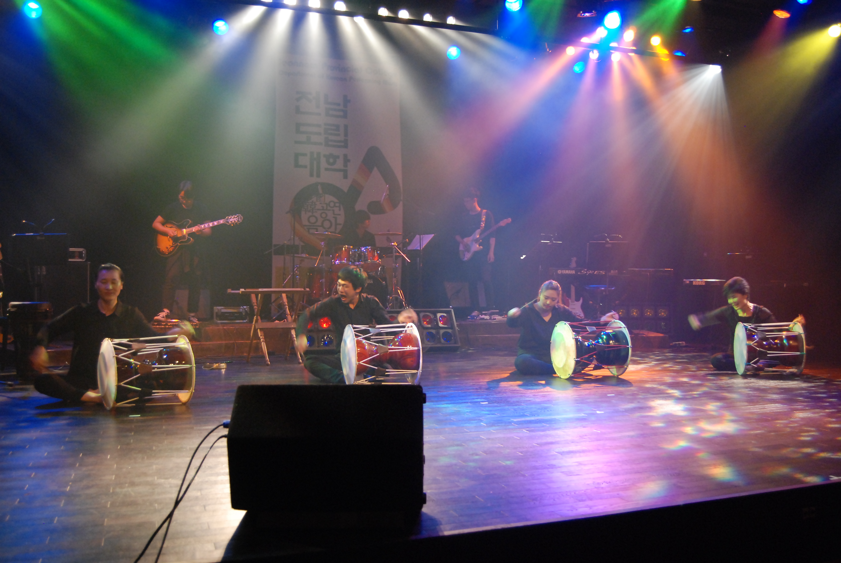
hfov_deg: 57.2
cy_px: 282
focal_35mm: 33
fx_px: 772
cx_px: 420
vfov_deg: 40.1
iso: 1000
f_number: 3.8
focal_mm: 22
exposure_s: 1/40
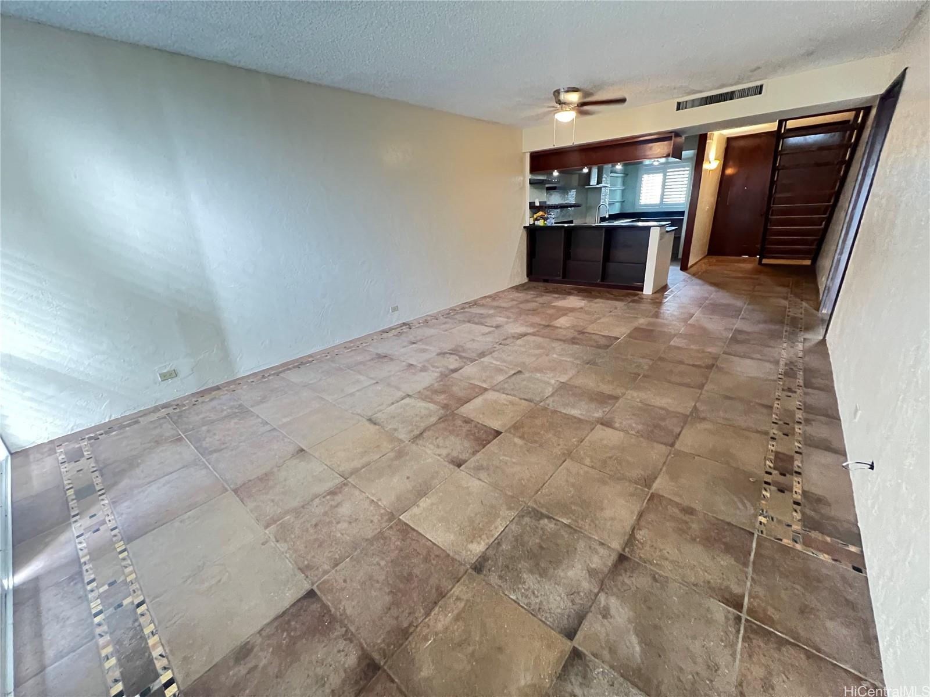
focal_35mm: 13
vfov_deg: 89.9
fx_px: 349
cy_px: 348
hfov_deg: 106.2
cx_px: 465
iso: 1000
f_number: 1.8
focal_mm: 1.57
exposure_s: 1/30
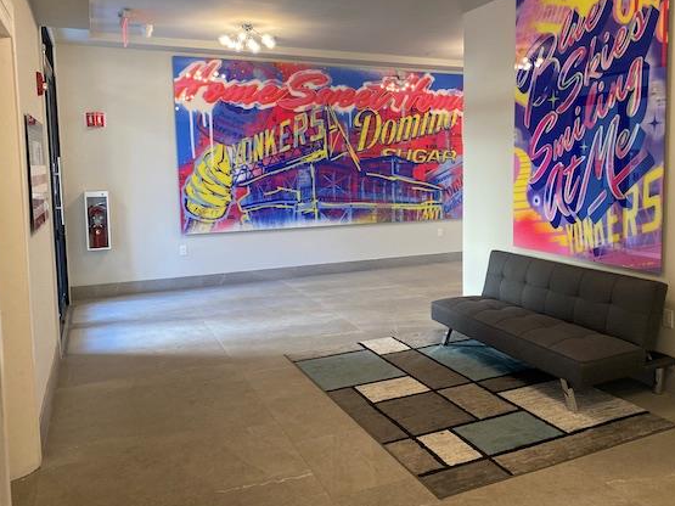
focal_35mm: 30
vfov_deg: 46.7
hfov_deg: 59.8
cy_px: 223
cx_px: 379
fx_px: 585
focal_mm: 4.25
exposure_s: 1/60
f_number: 1.8
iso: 160
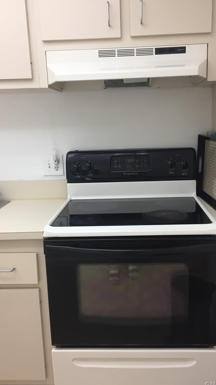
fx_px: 326
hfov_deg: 36.6
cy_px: 193
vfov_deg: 61.0
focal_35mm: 32
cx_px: 118
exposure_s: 1/30
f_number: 2.2
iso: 64
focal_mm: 4.15
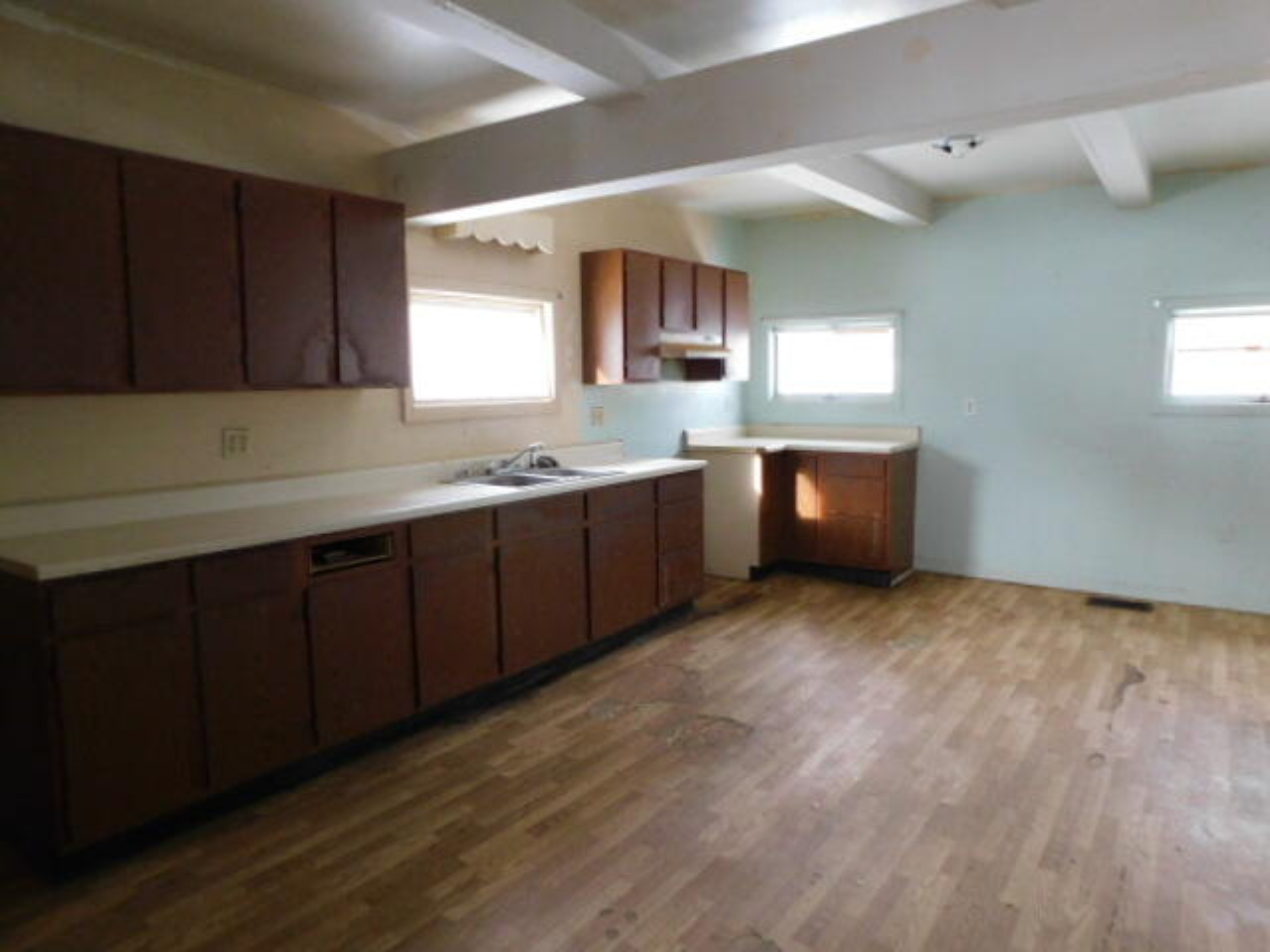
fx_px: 844
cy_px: 476
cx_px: 635
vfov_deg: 58.9
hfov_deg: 73.9
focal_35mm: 23
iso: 400
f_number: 3
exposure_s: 1/30
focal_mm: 4
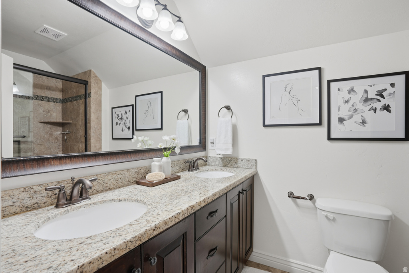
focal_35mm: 16
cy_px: 136
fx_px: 182
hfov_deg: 96.7
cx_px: 204
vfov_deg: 73.8
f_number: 9
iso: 250
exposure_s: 1/250
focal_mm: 16
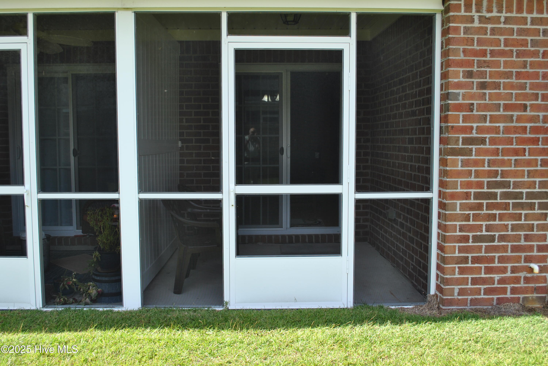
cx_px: 274
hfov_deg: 57.2
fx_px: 503
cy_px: 183
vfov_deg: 40.1
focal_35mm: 33
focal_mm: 22
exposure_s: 1/125
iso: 100
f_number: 5.6
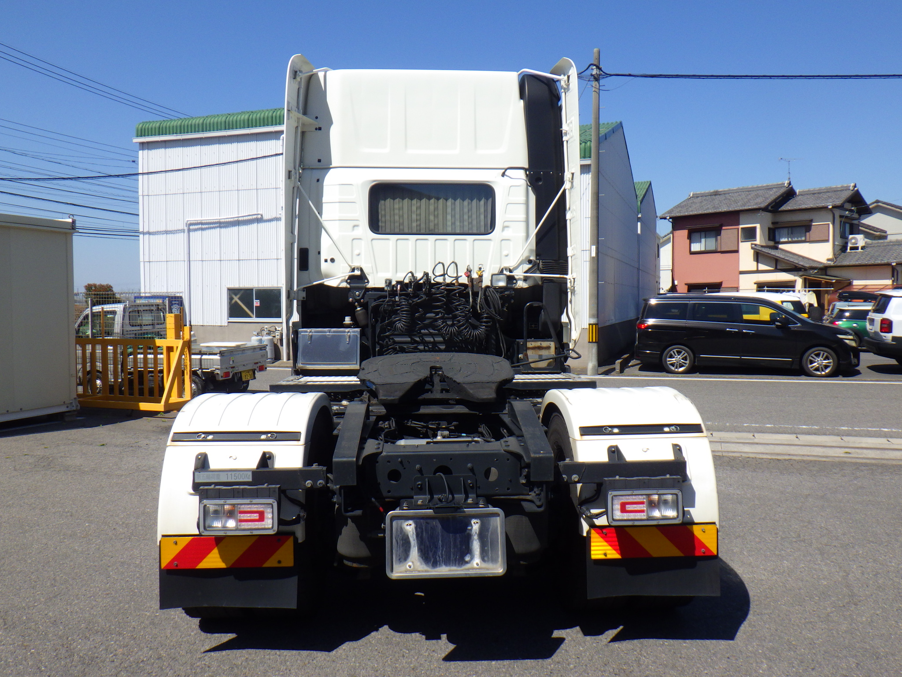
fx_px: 730
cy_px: 338
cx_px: 451
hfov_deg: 63.4
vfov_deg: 49.7
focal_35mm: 28
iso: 125
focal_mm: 5
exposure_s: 1/1250
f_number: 4.2
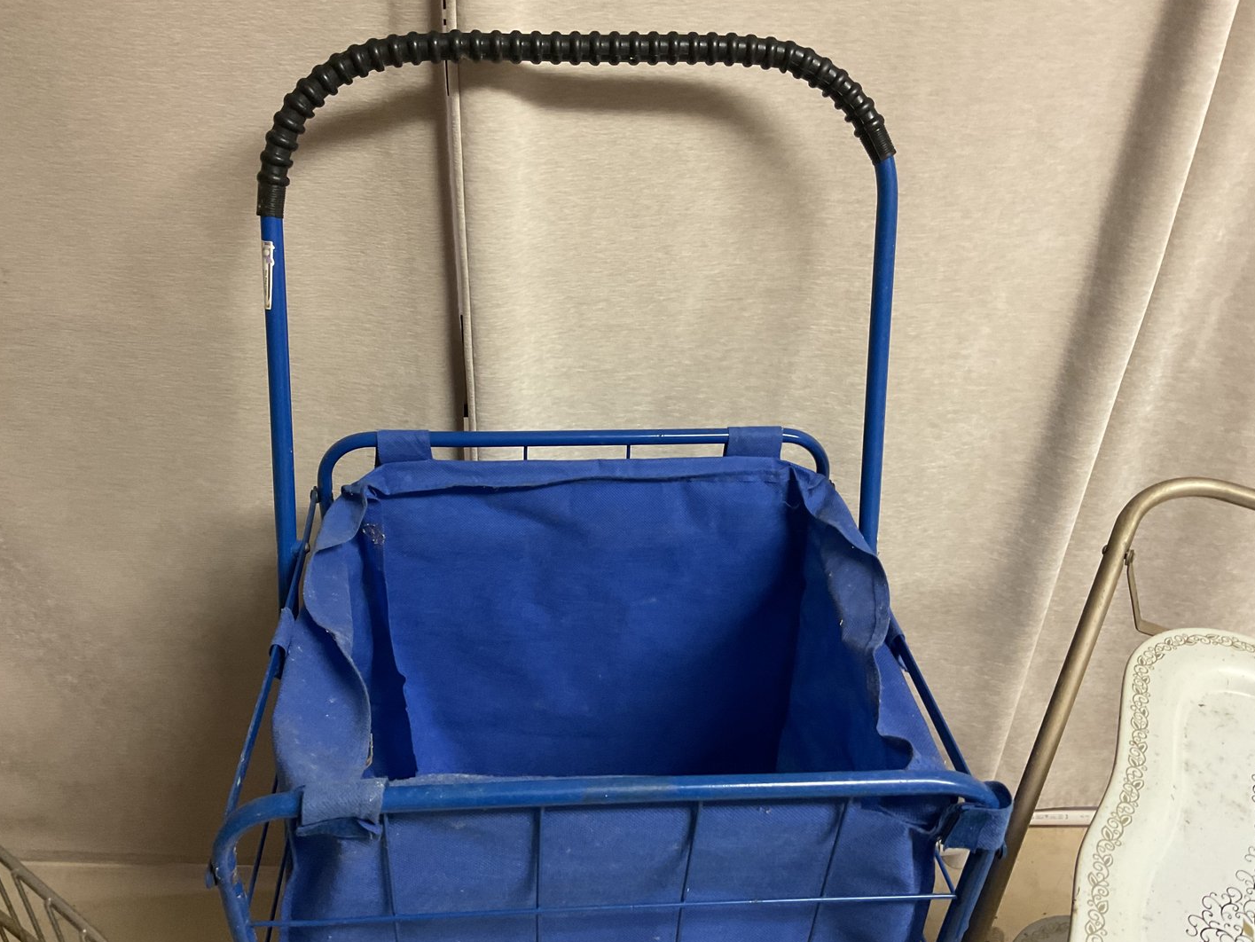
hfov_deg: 58.3
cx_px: 591
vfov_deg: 45.5
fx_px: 1124
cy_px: 464
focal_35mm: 31
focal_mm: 3
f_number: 1.8
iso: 200
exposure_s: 1/40
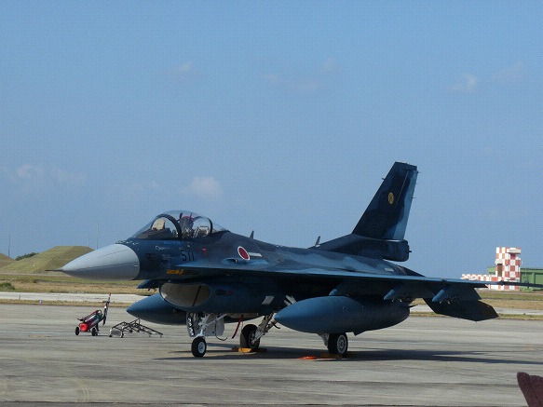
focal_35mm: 117
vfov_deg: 12.7
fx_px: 1835
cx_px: 272
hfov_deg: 16.8
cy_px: 204
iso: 100
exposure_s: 1/500
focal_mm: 20.8
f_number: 7.1
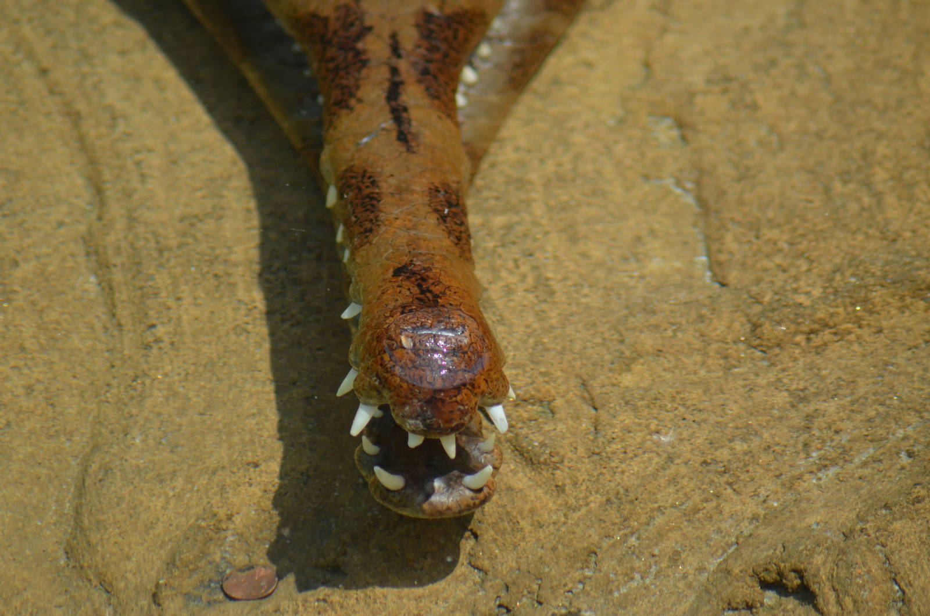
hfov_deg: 4.6
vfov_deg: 3.0
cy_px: 308
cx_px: 465
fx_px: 11602
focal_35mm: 450
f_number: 5.6
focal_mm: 300
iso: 400
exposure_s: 1/1600
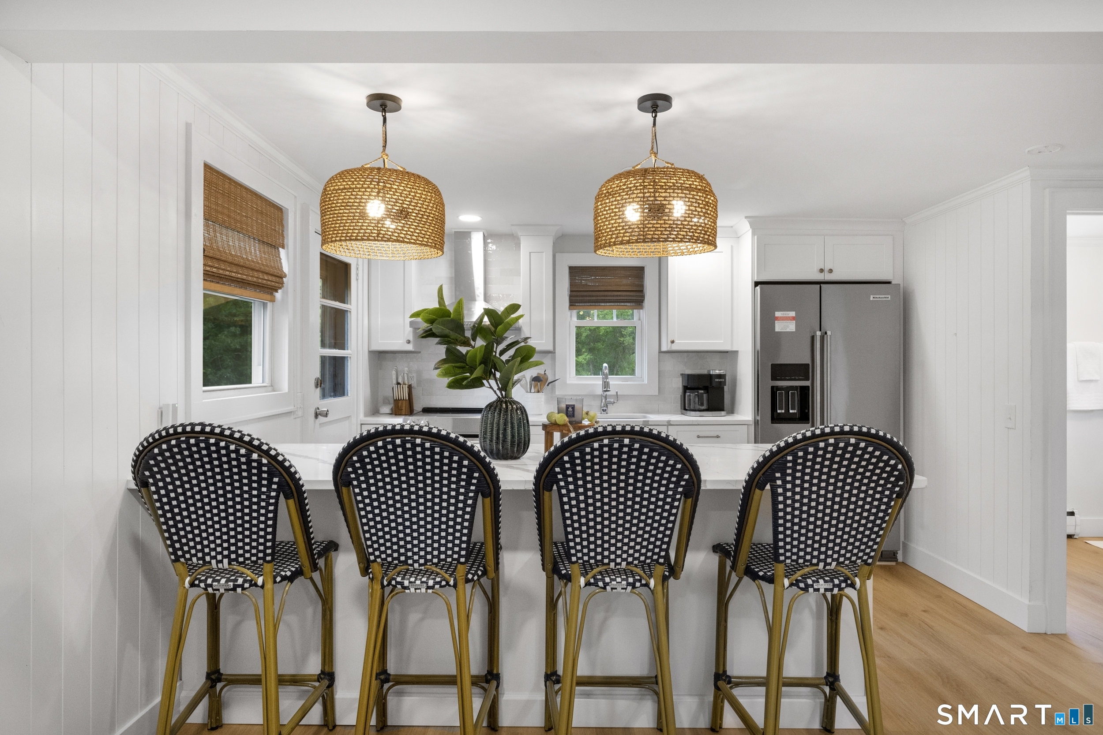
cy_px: 368
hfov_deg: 79.9
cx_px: 552
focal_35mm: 22
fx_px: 659
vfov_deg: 58.3
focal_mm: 21.5
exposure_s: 1/30
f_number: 10
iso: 2500
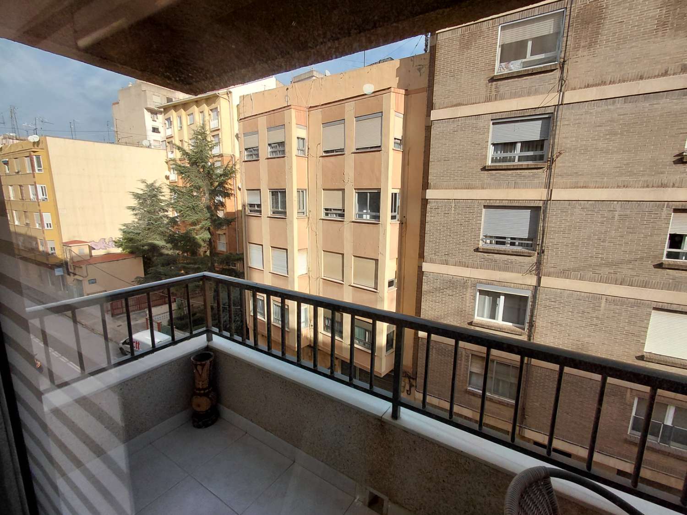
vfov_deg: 78.1
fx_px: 318
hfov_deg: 94.5
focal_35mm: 16
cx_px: 344
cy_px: 258
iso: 40
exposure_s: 1/1542
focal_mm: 1.64
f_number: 2.2
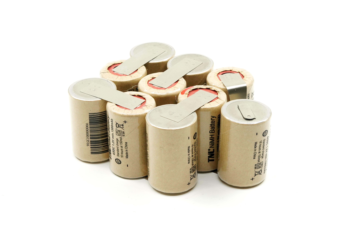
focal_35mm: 75
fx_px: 715
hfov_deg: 27.0
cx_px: 172
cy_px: 114
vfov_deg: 18.2
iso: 1250
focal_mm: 50
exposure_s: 1/80
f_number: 14
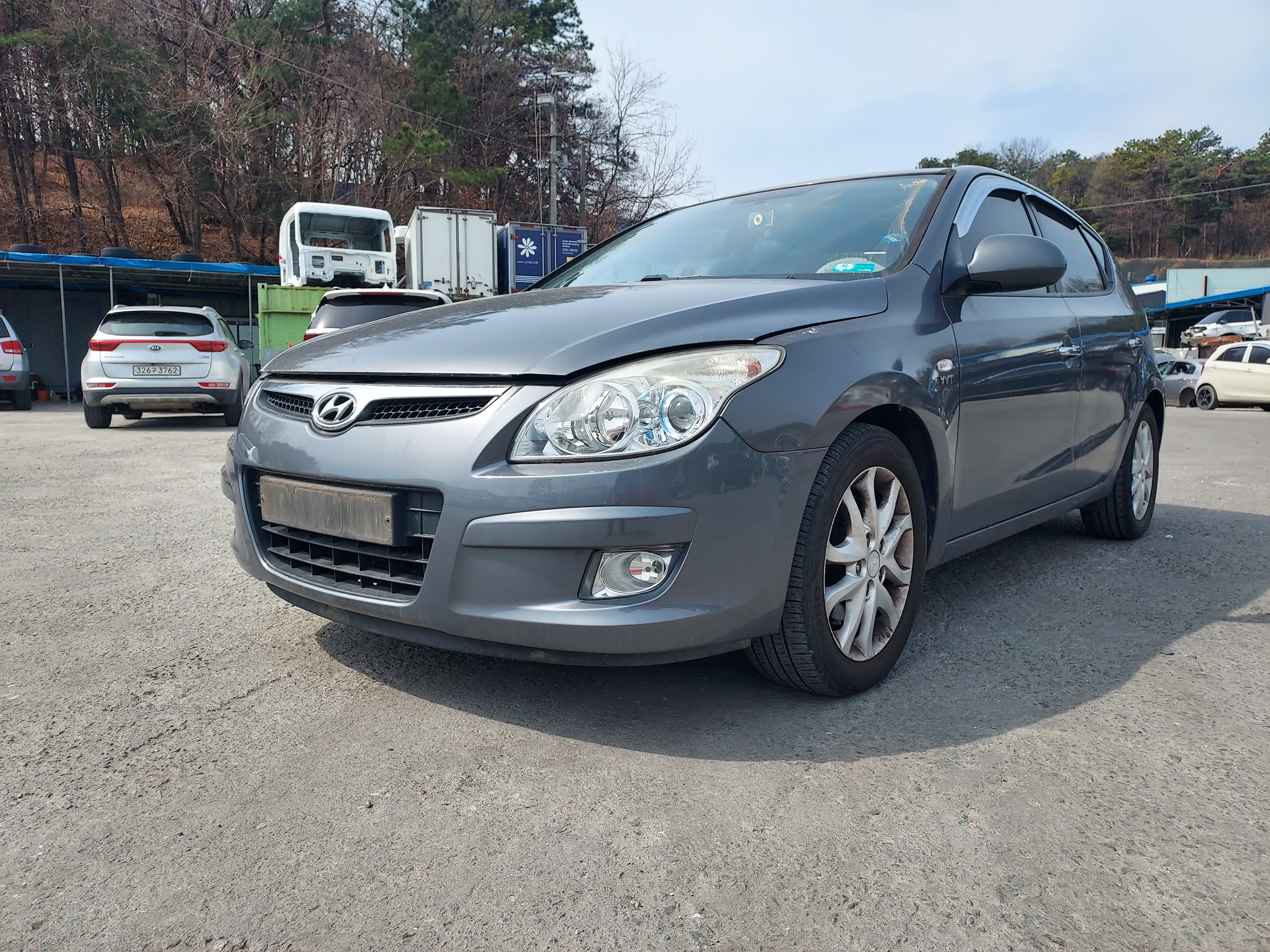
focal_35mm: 24
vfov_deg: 56.8
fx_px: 881
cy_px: 476
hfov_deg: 71.6
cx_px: 635
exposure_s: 1/868
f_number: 1.8
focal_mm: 4.6
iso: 40
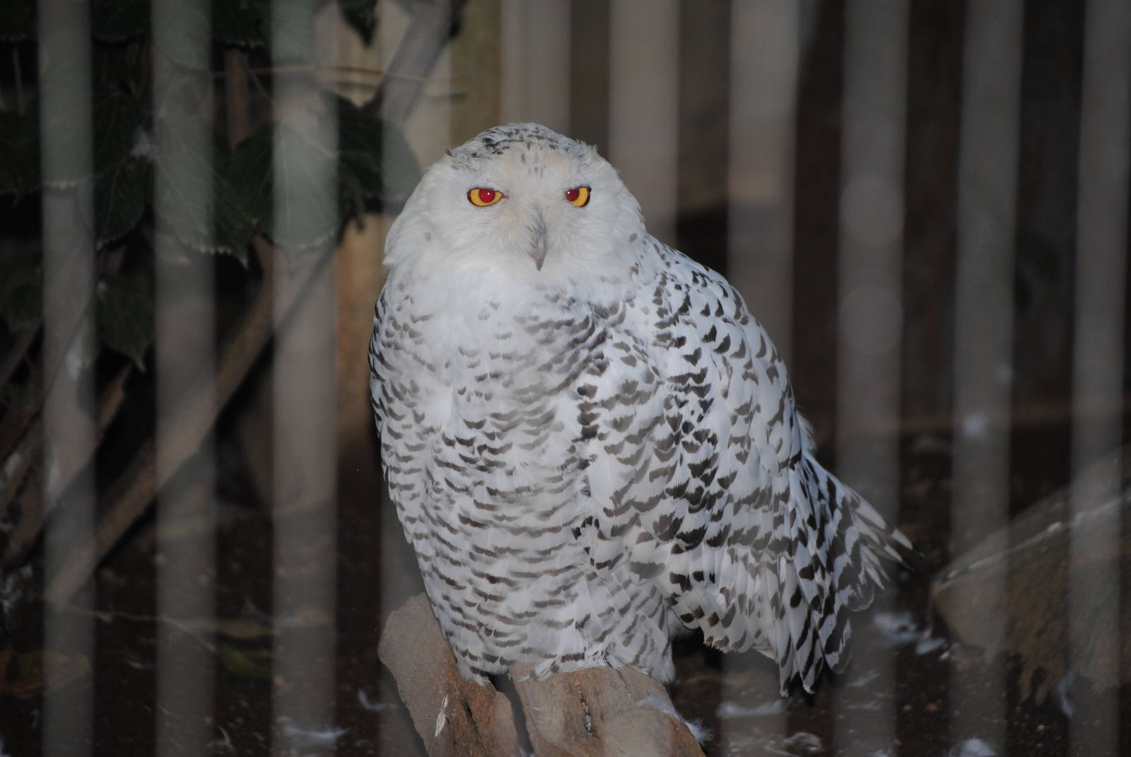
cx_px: 566
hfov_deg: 11.4
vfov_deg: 7.7
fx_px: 5662
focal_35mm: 180
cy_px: 378
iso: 200
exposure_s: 1/60
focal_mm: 120
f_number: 4.8
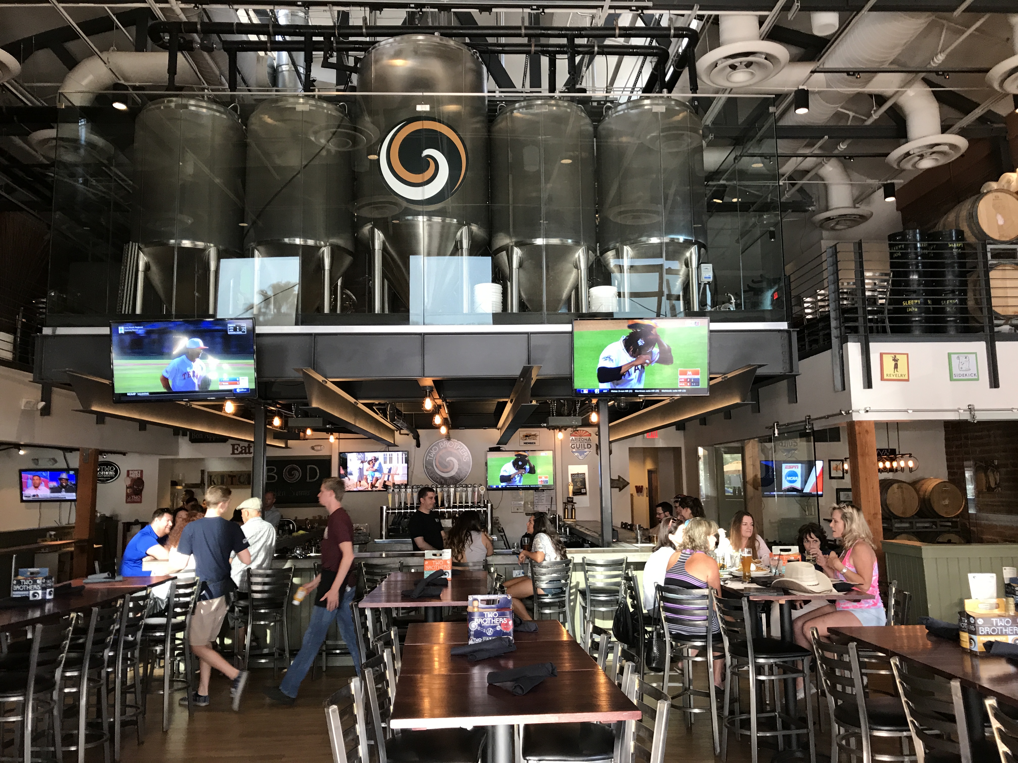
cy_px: 382
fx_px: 823
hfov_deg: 63.4
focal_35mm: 28
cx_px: 509
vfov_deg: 49.7
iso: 40
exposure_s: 1/24
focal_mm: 3.99
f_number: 1.8
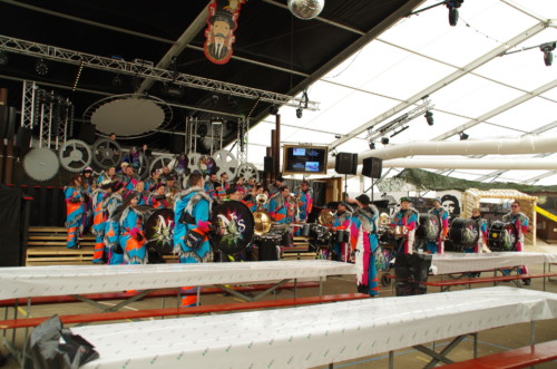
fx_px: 556
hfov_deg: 53.2
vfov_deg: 36.7
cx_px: 278
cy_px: 184
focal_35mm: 36
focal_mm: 24
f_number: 5.6
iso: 200
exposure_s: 1/50
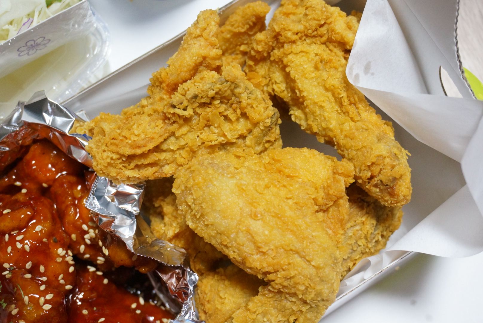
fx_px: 665
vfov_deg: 27.3
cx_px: 242
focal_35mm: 50
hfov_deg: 39.9
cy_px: 162
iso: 2500
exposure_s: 1/60
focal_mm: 33
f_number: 5
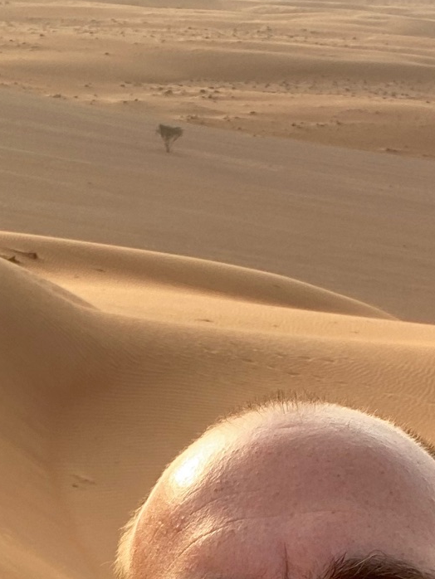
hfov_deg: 16.7
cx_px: 82
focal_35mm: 88
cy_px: 726
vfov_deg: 20.5
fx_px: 1474
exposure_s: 1/124
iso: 25
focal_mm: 2.71
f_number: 2.2
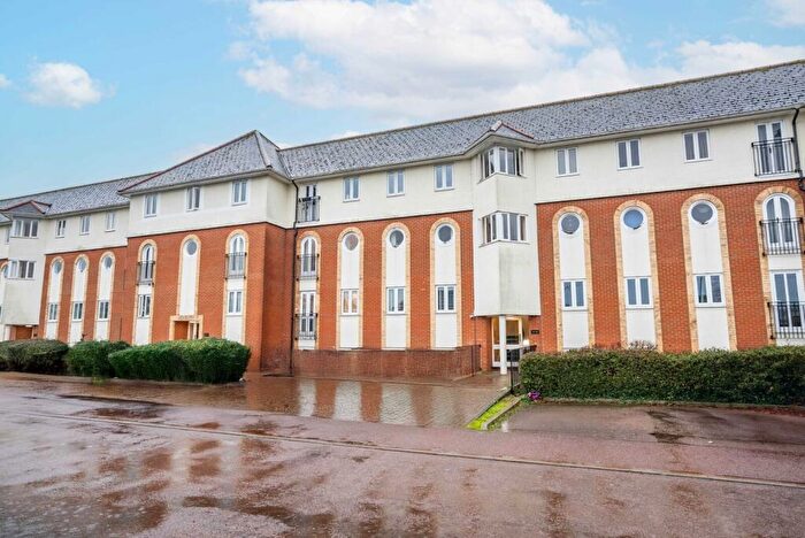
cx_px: 402
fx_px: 470
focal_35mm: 21
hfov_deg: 81.2
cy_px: 269
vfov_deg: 59.6
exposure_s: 1/60
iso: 160
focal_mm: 21
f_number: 4
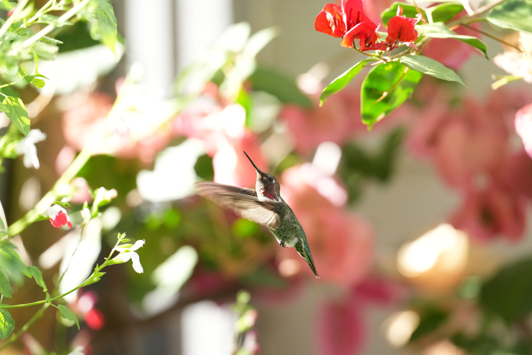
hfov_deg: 3.4
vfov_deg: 2.3
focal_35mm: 600
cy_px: 178
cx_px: 266
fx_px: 8866
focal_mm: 600
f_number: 5.6
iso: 2500
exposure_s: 1/500
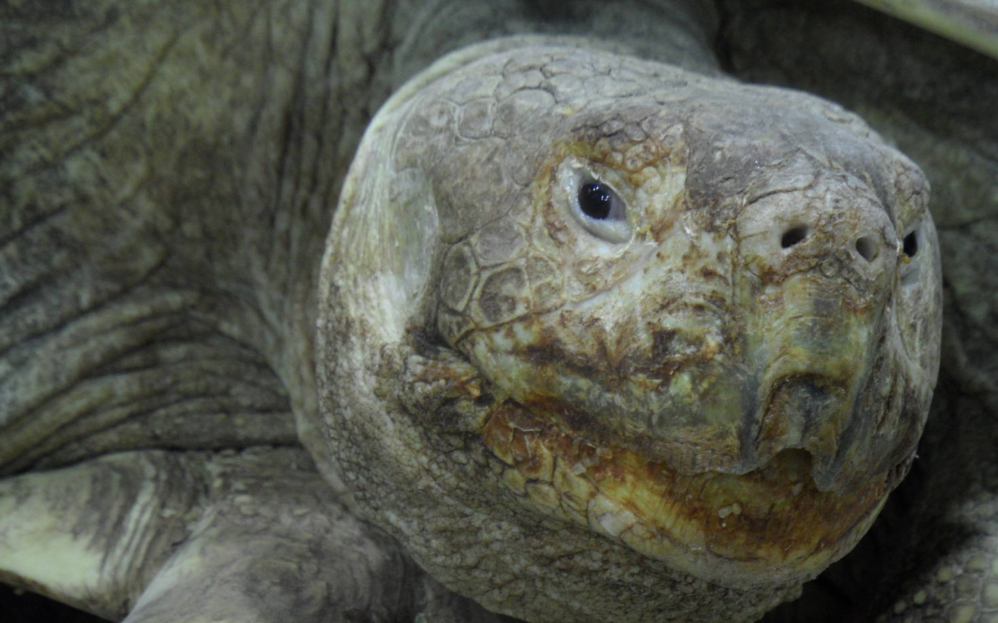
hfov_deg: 12.2
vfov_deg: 7.6
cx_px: 536
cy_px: 396
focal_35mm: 172
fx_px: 4678
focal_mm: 24.6
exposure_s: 1/8
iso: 200
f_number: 4.4
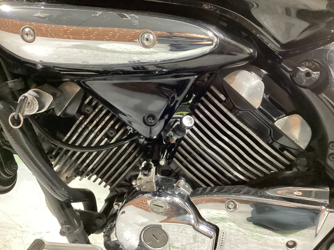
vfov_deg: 45.4
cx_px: 167
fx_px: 299
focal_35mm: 31
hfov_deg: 58.4
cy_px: 125
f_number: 2.4
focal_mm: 3.3
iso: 800
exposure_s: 1/24
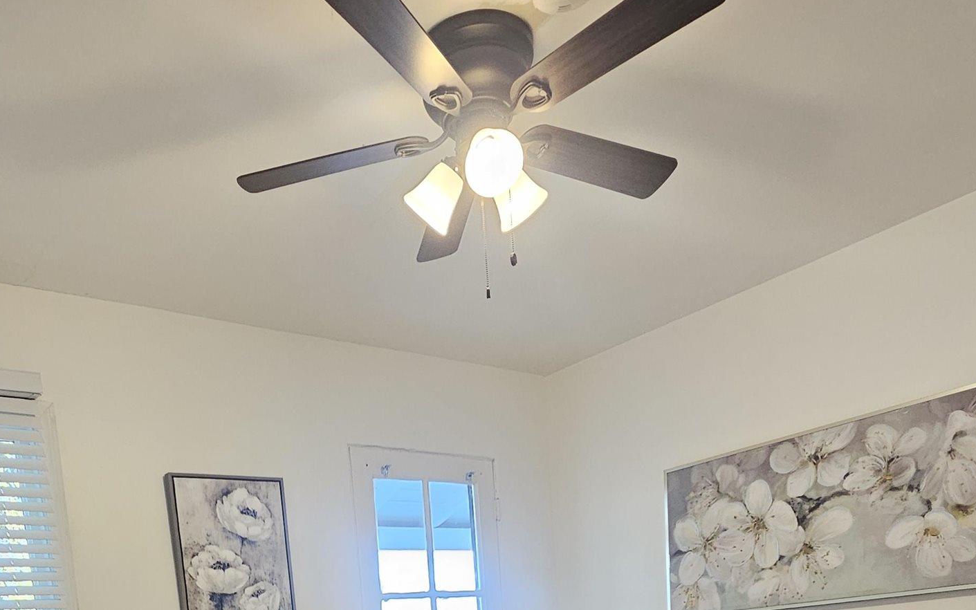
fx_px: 798
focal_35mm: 30
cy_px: 768
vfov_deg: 32.7
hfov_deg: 62.3
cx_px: 385
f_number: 2.2
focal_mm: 2.2
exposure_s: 1/60
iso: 200
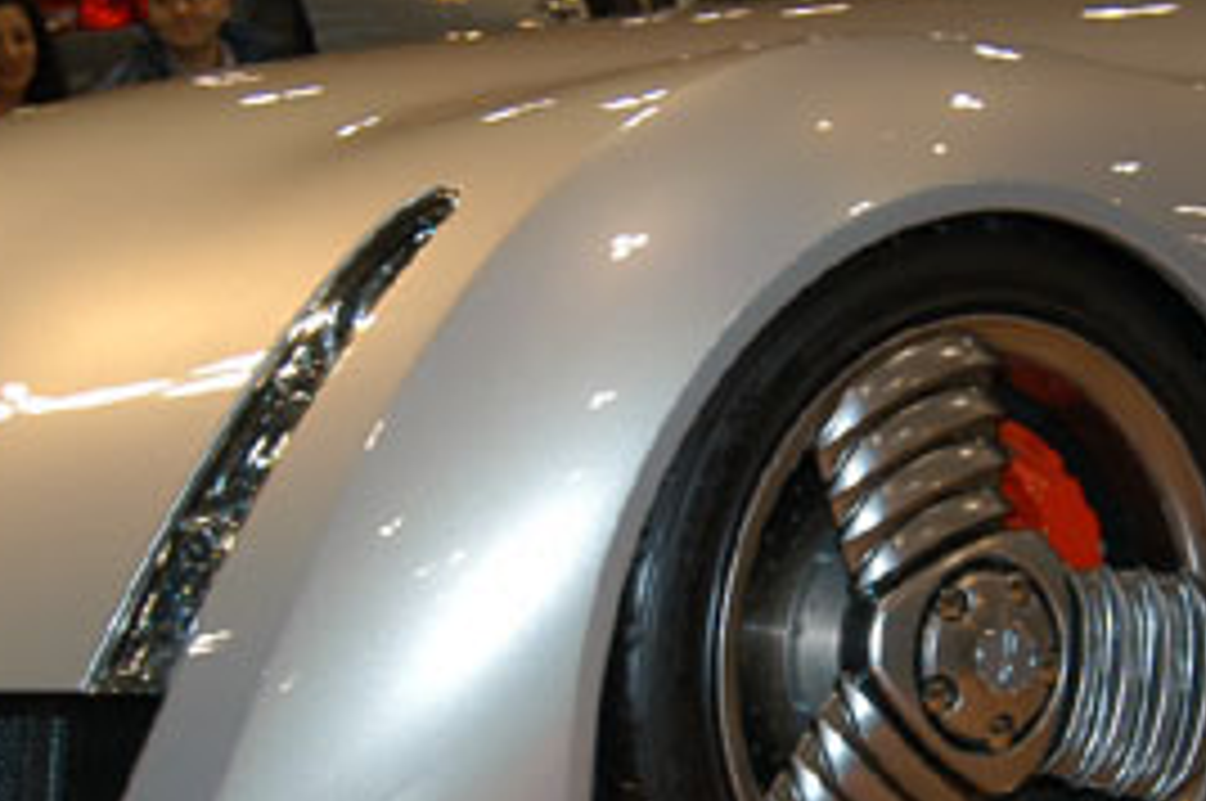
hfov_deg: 22.0
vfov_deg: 15.0
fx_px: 3045
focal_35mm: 91
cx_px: 1024
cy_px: 490
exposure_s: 1/60
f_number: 5
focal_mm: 24
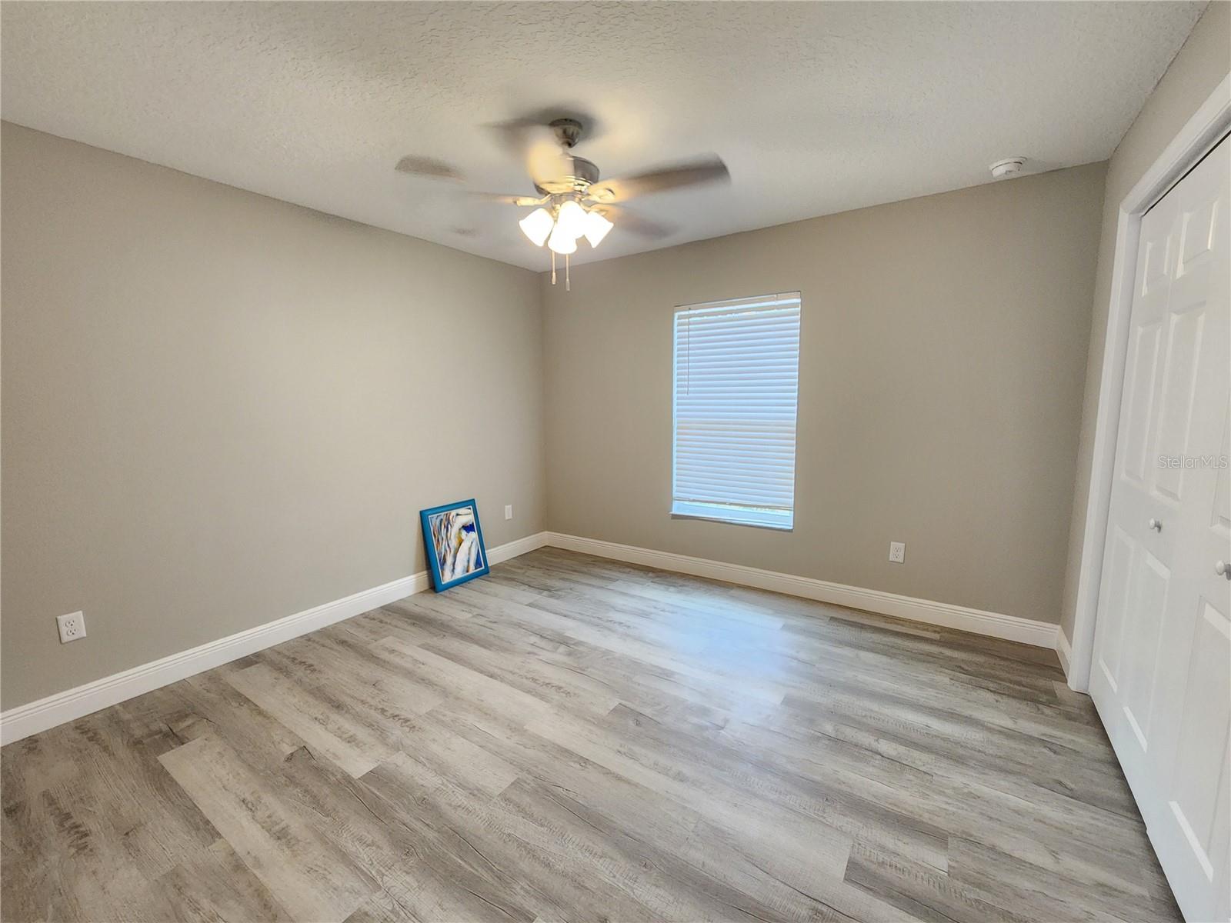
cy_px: 462
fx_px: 462
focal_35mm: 13
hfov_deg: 106.2
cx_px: 616
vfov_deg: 89.9
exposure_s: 1/60
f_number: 2.2
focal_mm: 2.2
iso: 400
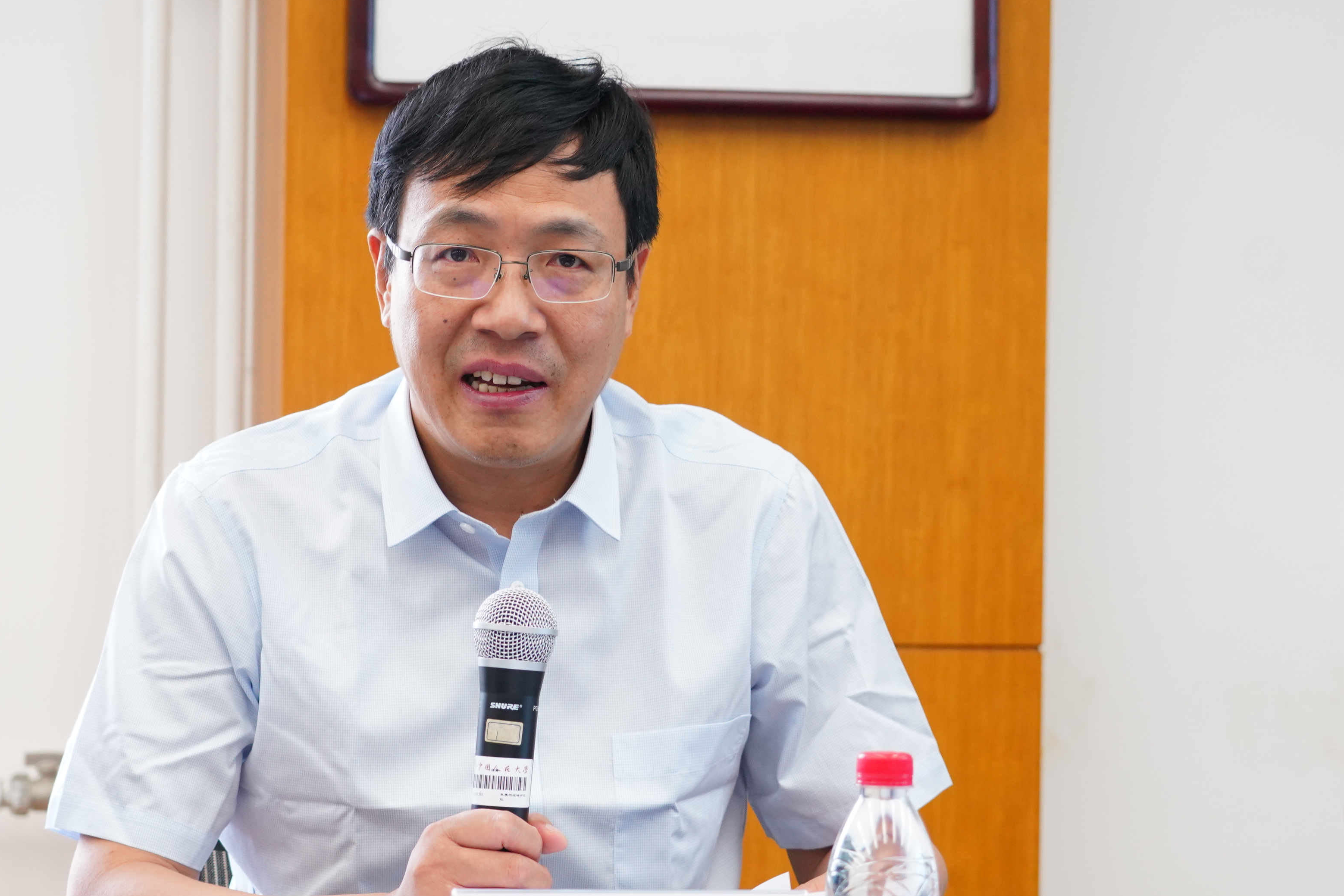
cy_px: 498
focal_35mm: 124
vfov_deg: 11.1
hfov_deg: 16.5
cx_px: 619
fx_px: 4629
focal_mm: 65
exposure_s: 1/80
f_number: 4
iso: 1600
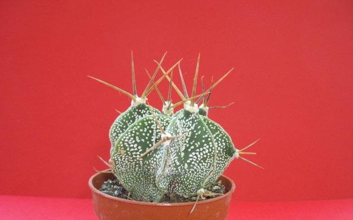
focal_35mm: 39
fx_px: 375
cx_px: 176
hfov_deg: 50.4
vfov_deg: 32.7
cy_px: 122
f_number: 2.7
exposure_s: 1/50
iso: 160
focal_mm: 6
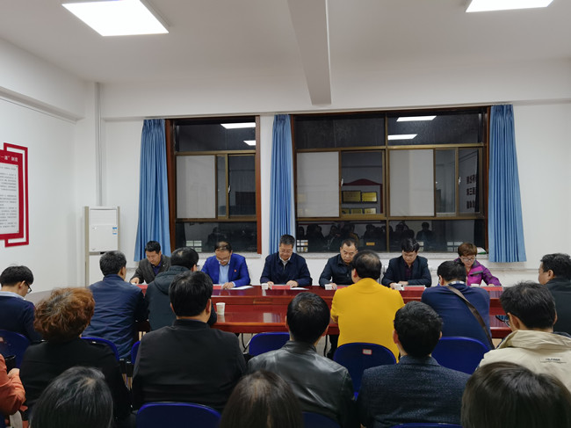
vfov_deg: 51.3
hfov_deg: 65.3
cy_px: 214
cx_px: 286
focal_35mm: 27
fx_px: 445
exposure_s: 1/100
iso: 200
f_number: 1.9
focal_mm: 6.67
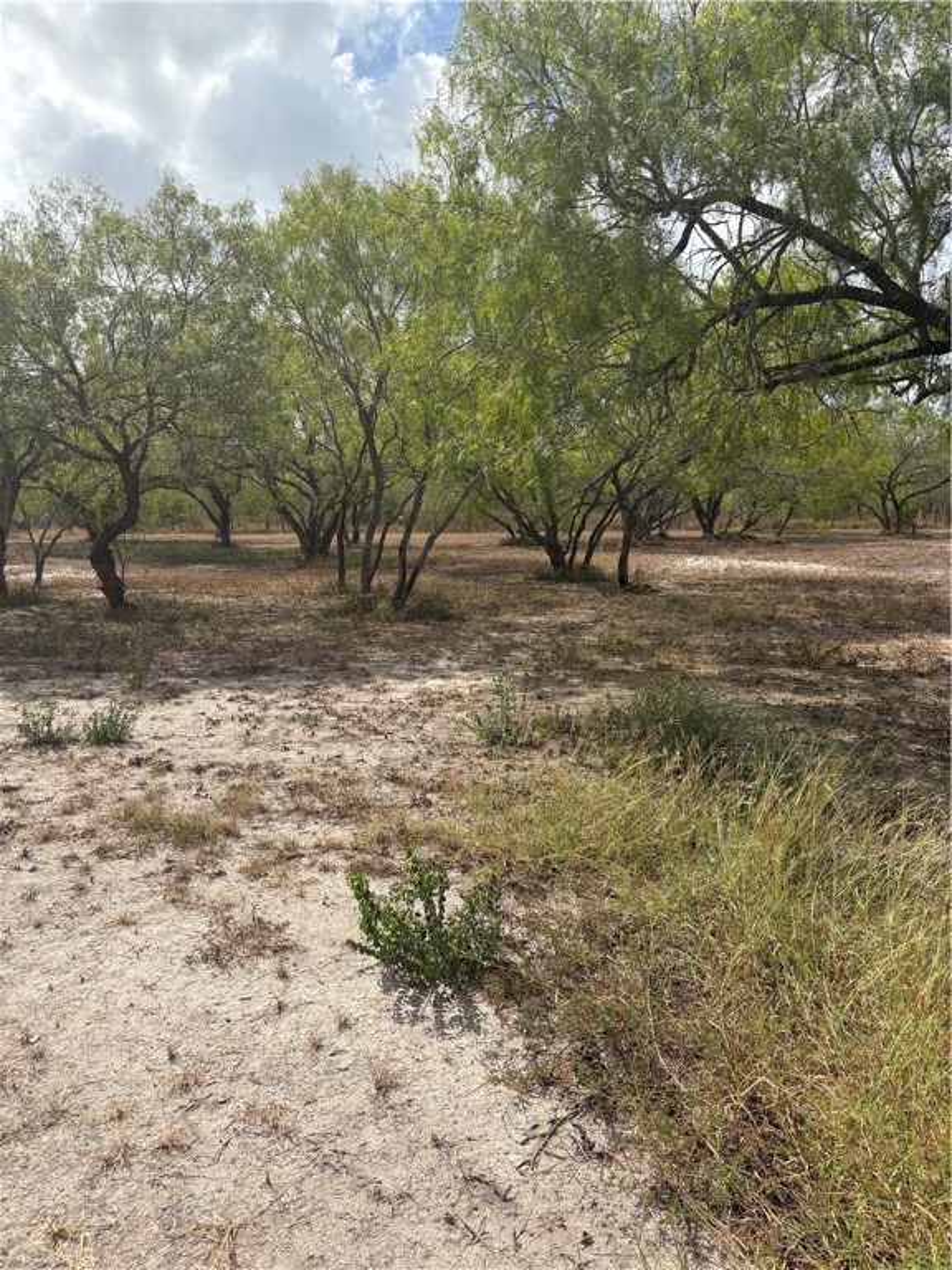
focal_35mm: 26
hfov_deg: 53.1
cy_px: 635
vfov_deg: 67.3
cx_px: 476
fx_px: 953
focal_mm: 5.96
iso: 50
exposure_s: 1/4950
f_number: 1.6
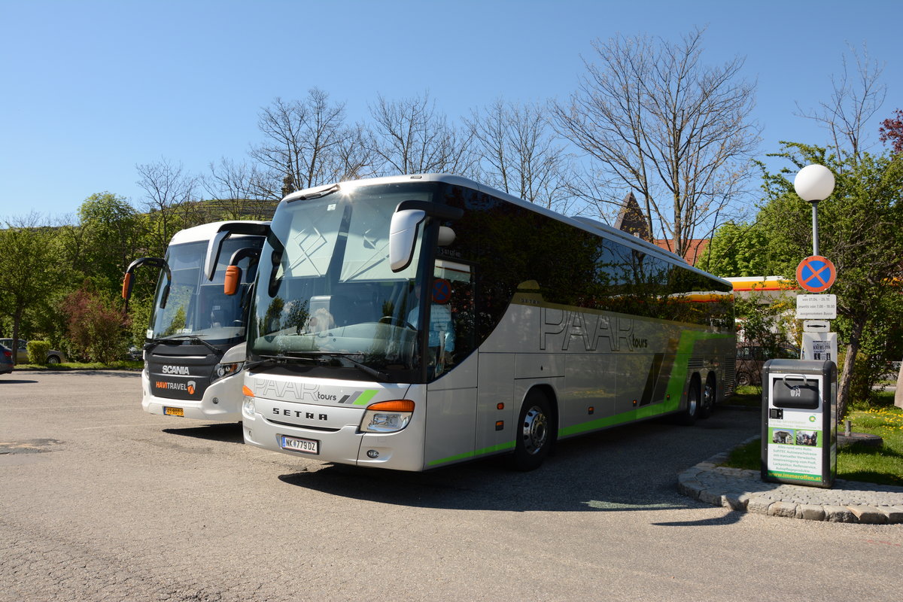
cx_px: 452
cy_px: 301
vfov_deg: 47.9
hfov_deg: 67.4
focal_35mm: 27
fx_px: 677
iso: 200
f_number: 9
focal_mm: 18
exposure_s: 1/320
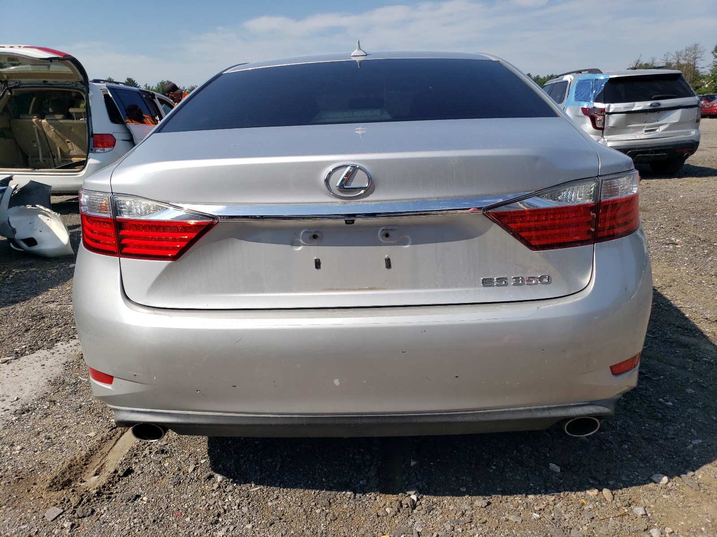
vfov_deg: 53.1
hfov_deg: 67.3
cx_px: 358
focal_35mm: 26
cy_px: 268
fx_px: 539
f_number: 1.5
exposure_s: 1/5000
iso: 50
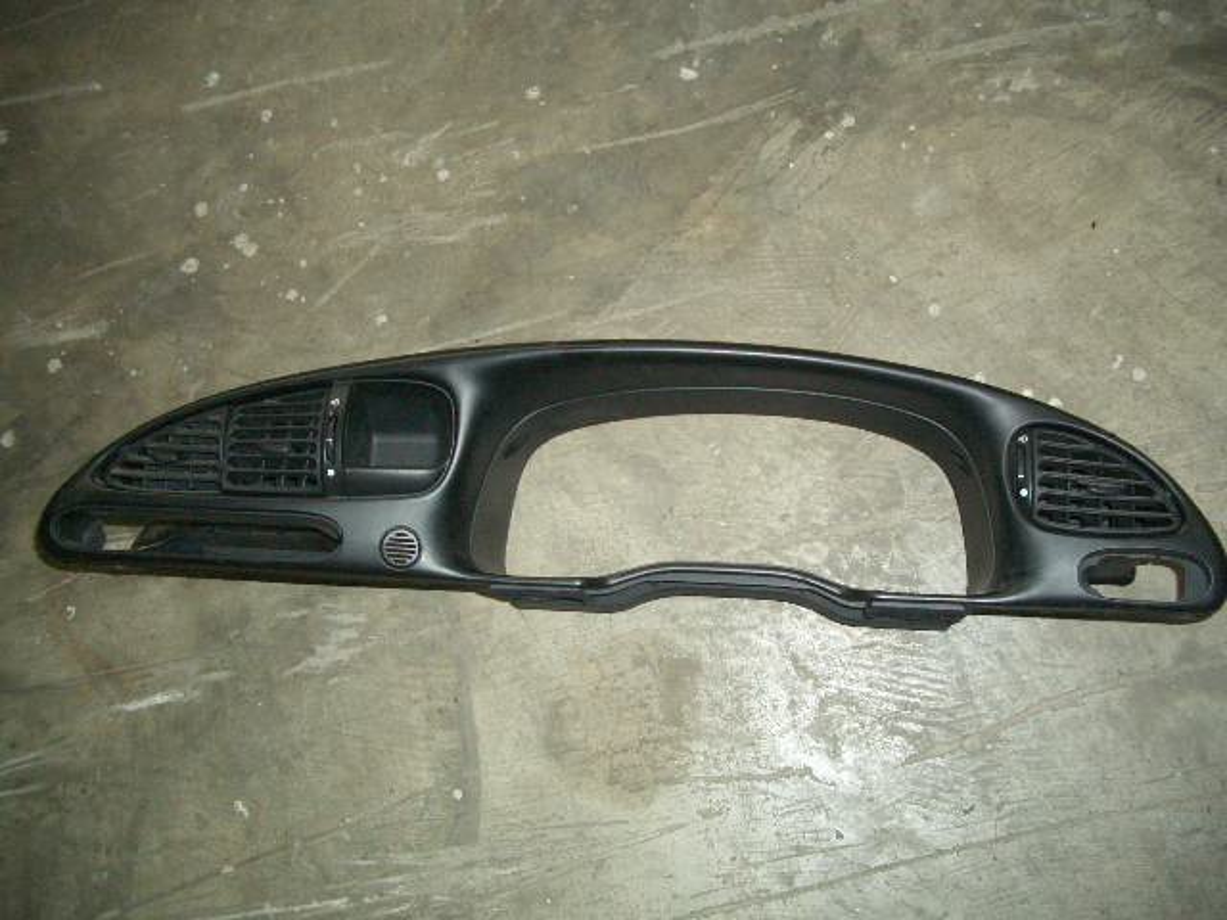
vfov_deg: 40.7
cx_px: 614
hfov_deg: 52.6
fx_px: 1241
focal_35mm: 35
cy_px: 460
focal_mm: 5.8
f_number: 2.6
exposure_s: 1/60
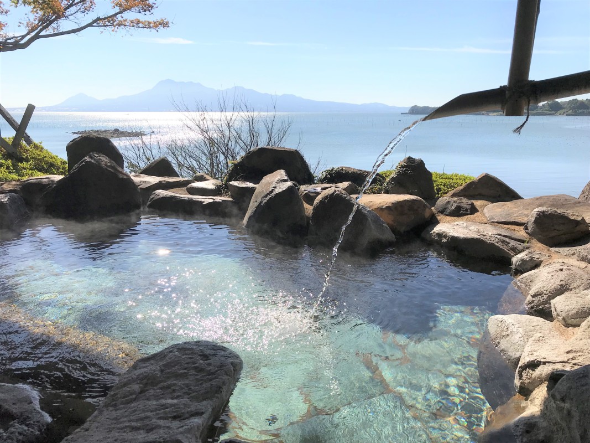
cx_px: 295
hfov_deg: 63.4
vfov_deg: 49.7
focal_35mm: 28
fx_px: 477
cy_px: 222
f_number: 1.8
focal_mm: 3.99
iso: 20
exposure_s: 1/4367
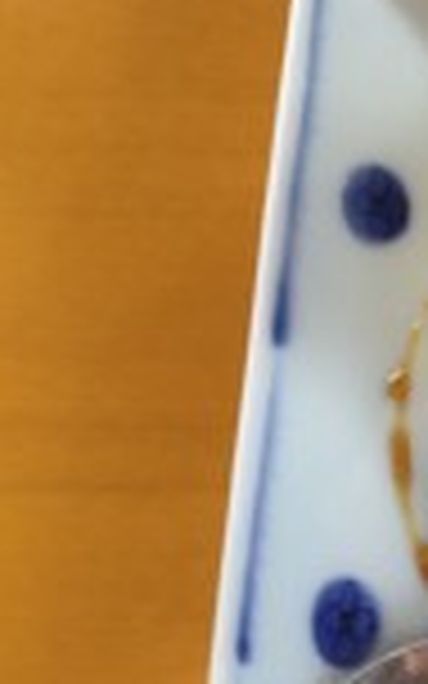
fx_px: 1698
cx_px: 964
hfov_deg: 12.1
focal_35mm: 91
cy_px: 369
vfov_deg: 22.8
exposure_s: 1/60
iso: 32
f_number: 2.2
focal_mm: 4.15
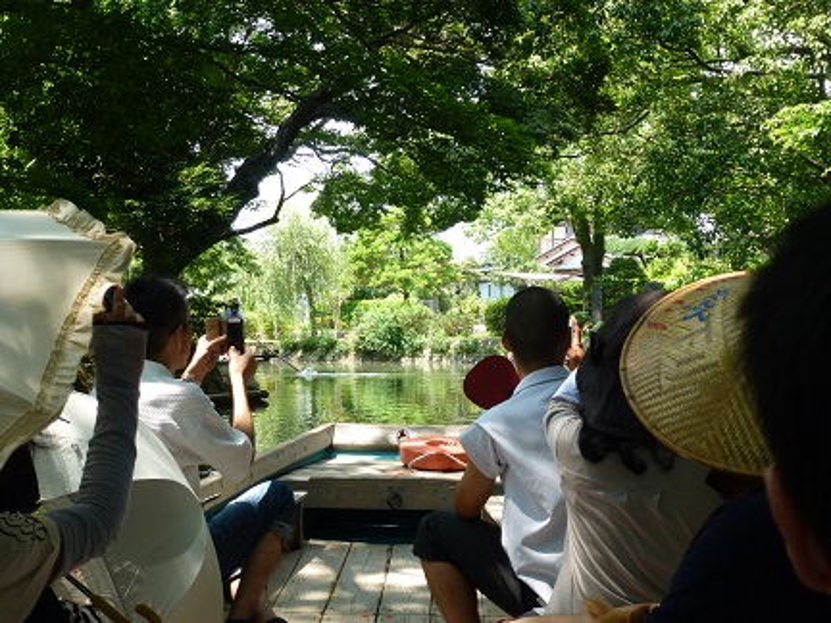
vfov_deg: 29.7
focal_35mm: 49
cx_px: 416
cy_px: 312
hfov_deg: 38.9
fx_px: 1176
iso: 100
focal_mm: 8.7
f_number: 4.1
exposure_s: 1/100
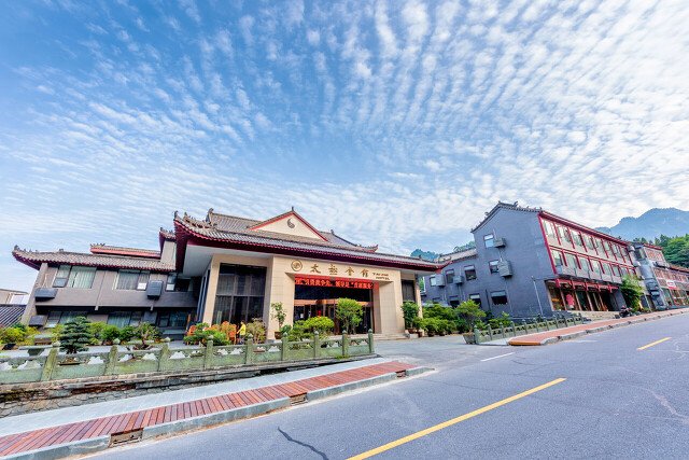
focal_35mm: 14
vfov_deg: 81.2
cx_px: 344
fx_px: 268
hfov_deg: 104.2
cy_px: 230
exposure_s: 1/50
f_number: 8
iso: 100
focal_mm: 14
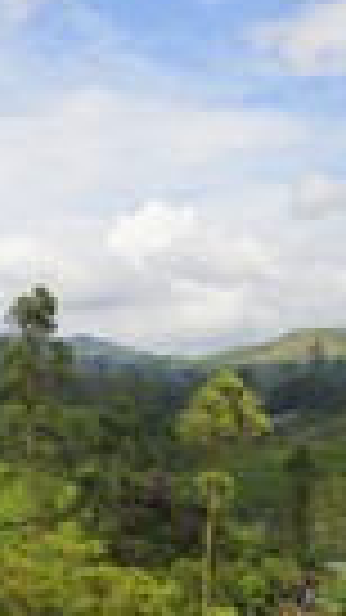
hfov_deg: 11.6
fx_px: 1681
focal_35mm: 103
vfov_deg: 20.6
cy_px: 454
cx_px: 0
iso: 800
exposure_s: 1/1250
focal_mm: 32
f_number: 11
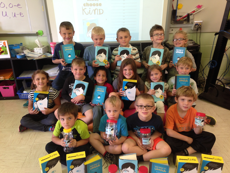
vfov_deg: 42.9
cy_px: 86
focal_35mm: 33
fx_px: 219
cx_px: 115
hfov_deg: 55.4
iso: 50
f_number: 2.4
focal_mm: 4.12
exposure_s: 1/20
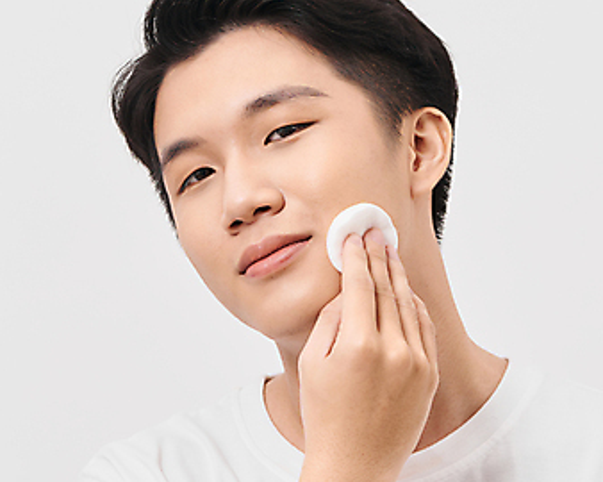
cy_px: 286
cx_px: 294
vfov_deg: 8.8
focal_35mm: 175
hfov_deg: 11.0
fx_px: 3121
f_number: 6.3
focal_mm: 105
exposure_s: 1/160
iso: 200
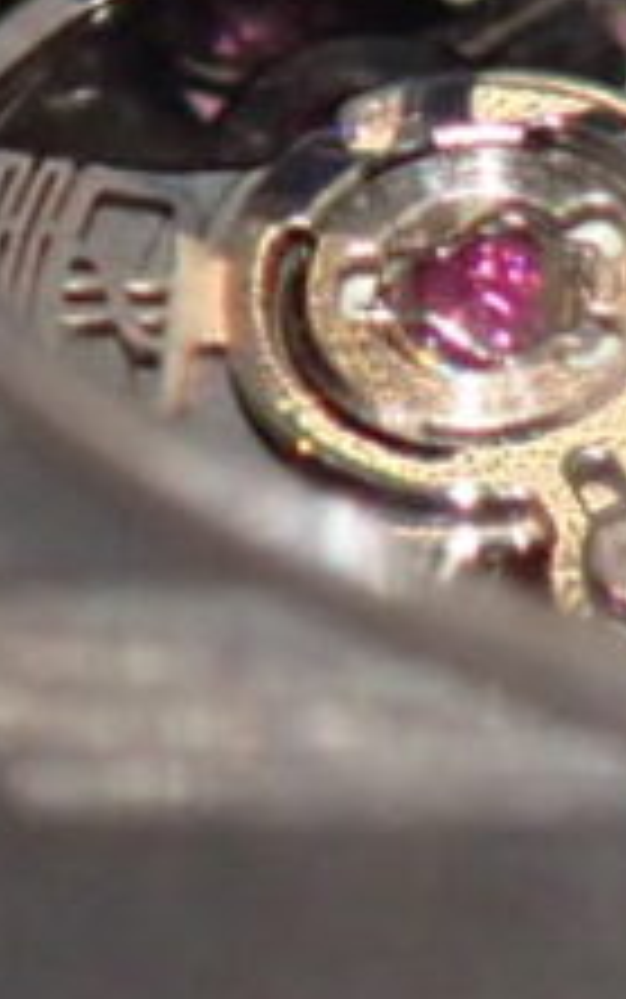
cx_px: 1590
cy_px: -706
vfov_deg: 3.7
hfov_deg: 2.3
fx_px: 15594
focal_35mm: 572
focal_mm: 18
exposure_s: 1/80
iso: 640
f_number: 4.9
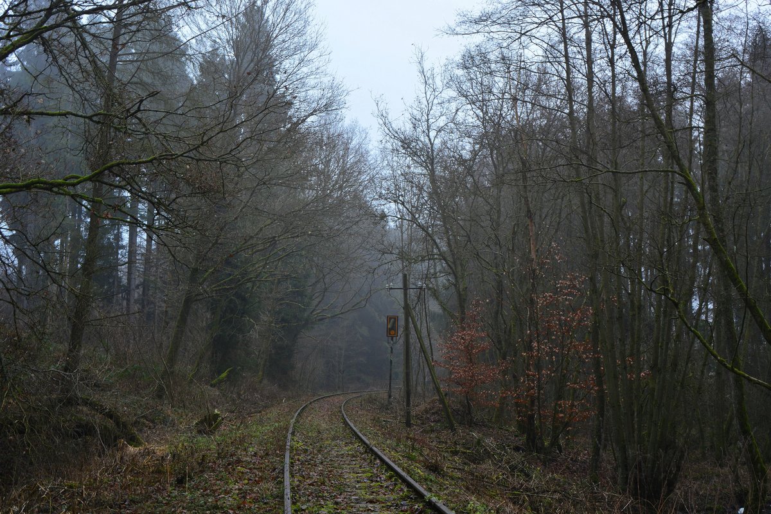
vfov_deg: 29.9
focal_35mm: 45
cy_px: 257
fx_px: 964
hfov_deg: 43.6
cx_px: 386
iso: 100
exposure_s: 1/1.3
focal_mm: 30
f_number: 13
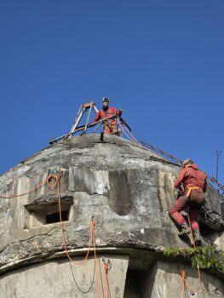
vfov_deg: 28.1
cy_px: 149
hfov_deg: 21.3
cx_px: 112
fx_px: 595
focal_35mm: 69
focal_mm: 7.9
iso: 50
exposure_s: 1/2551
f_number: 2.4
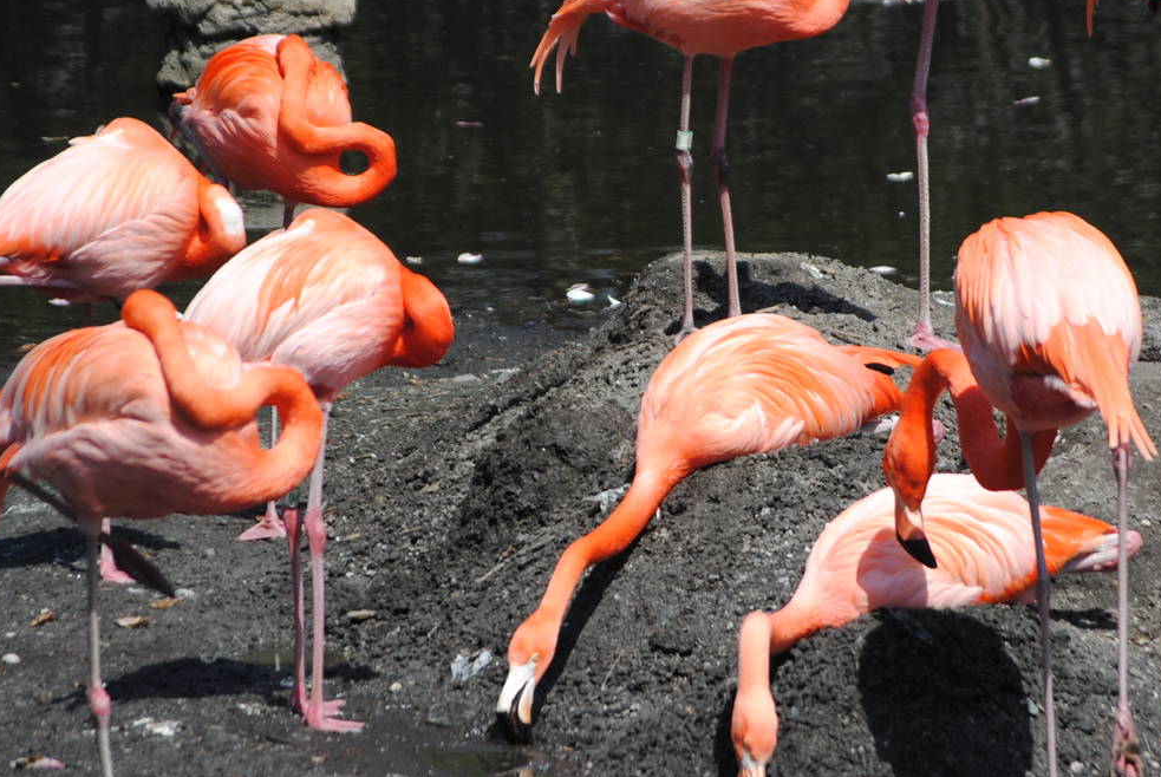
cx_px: 724
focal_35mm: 293
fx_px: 9460
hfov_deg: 7.0
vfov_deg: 4.7
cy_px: 363
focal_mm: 120
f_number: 5.6
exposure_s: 1/500
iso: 100
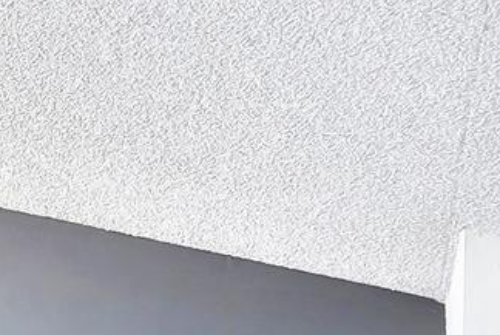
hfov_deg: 14.9
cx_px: -599
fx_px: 1405
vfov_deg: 11.8
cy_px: 727
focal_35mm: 101
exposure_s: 1/8
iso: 400
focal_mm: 16
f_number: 7.1
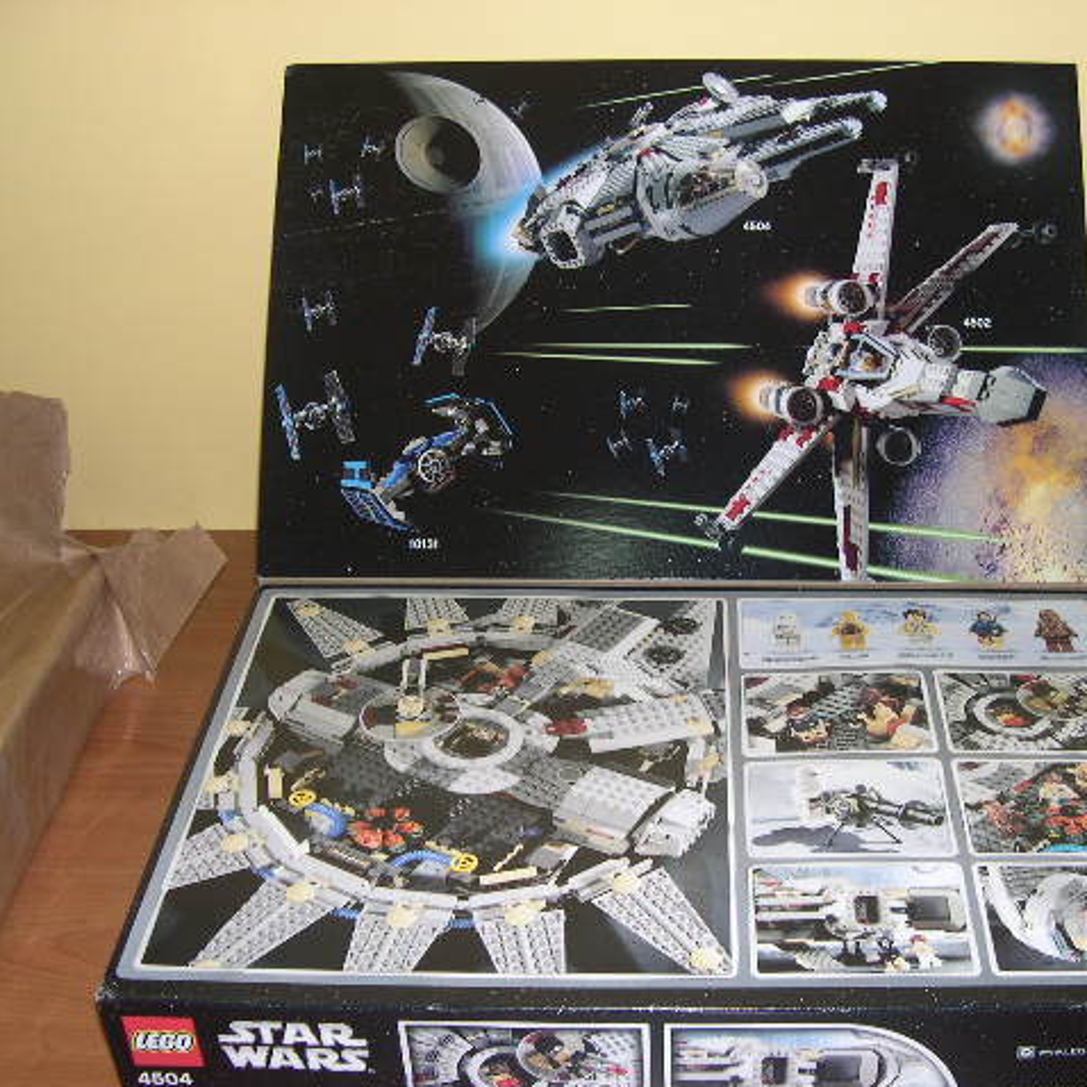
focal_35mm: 45
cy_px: 544
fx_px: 1599
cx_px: 650
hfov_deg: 37.4
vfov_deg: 37.6
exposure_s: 1/60
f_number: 2.8
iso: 100
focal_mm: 8
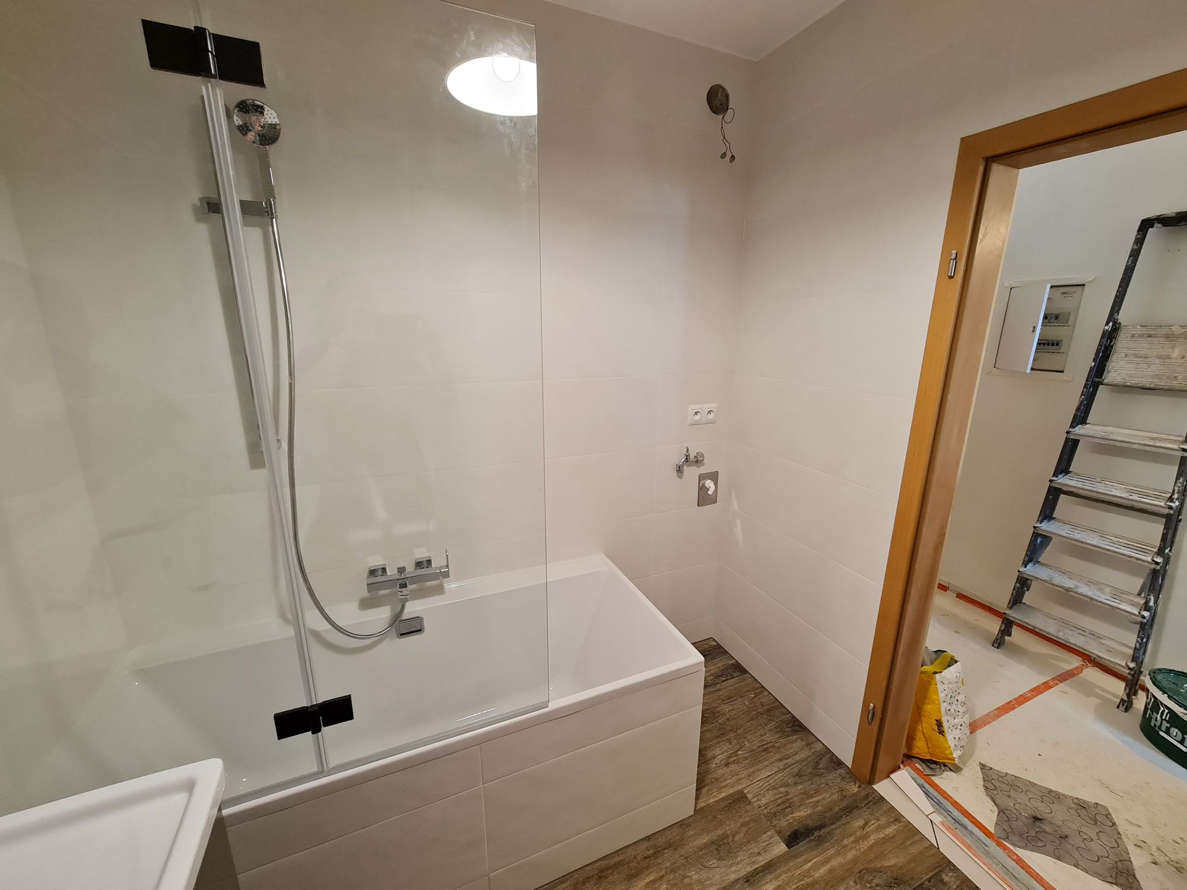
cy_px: 445
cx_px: 594
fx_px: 446
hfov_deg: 106.2
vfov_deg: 89.9
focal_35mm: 13
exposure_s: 1/33
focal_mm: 2.2
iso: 320
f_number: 2.2
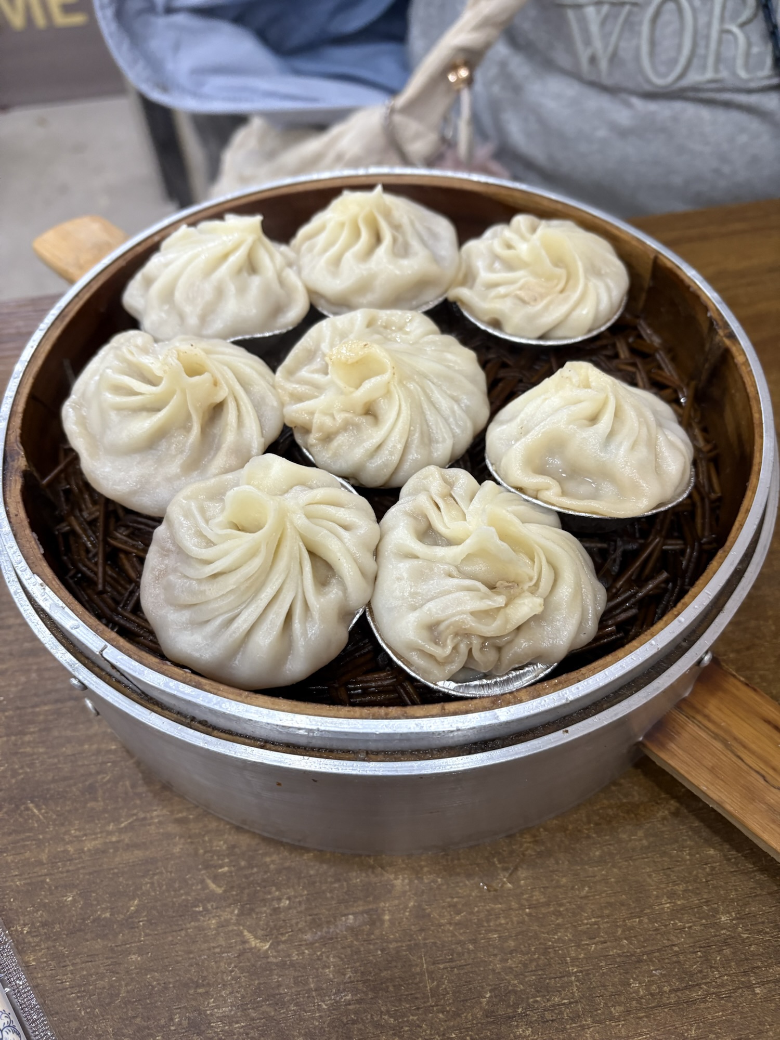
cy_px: 520
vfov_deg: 67.3
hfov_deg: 53.1
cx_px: 390
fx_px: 781
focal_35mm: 26
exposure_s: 1/50
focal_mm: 5.96
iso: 200
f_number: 1.6
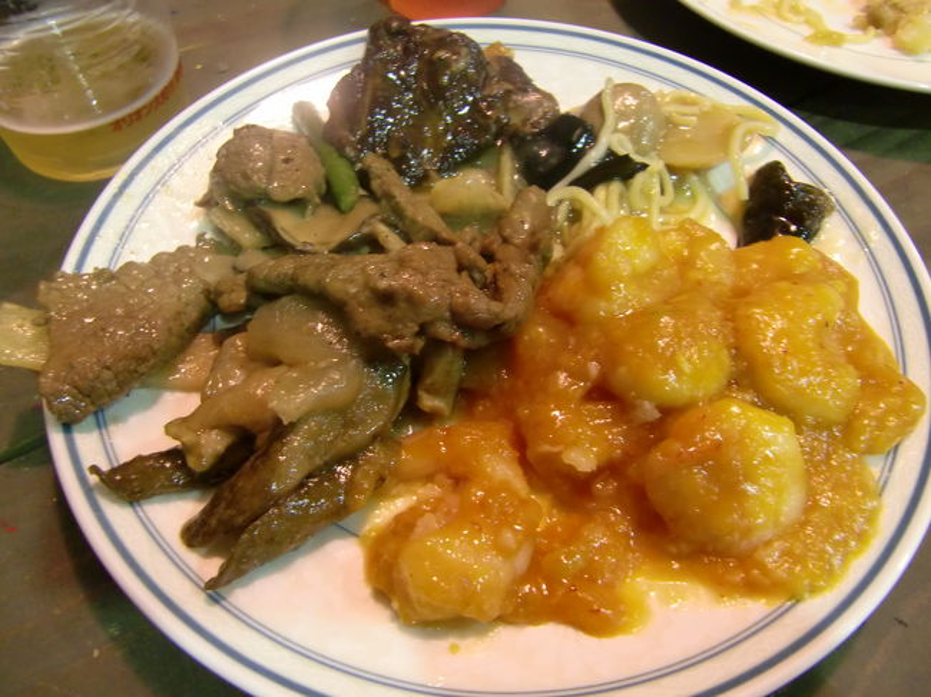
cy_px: 348
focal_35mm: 28
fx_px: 753
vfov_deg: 49.7
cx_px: 466
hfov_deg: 63.5
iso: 400
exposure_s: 1/20
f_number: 2.6
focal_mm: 4.9
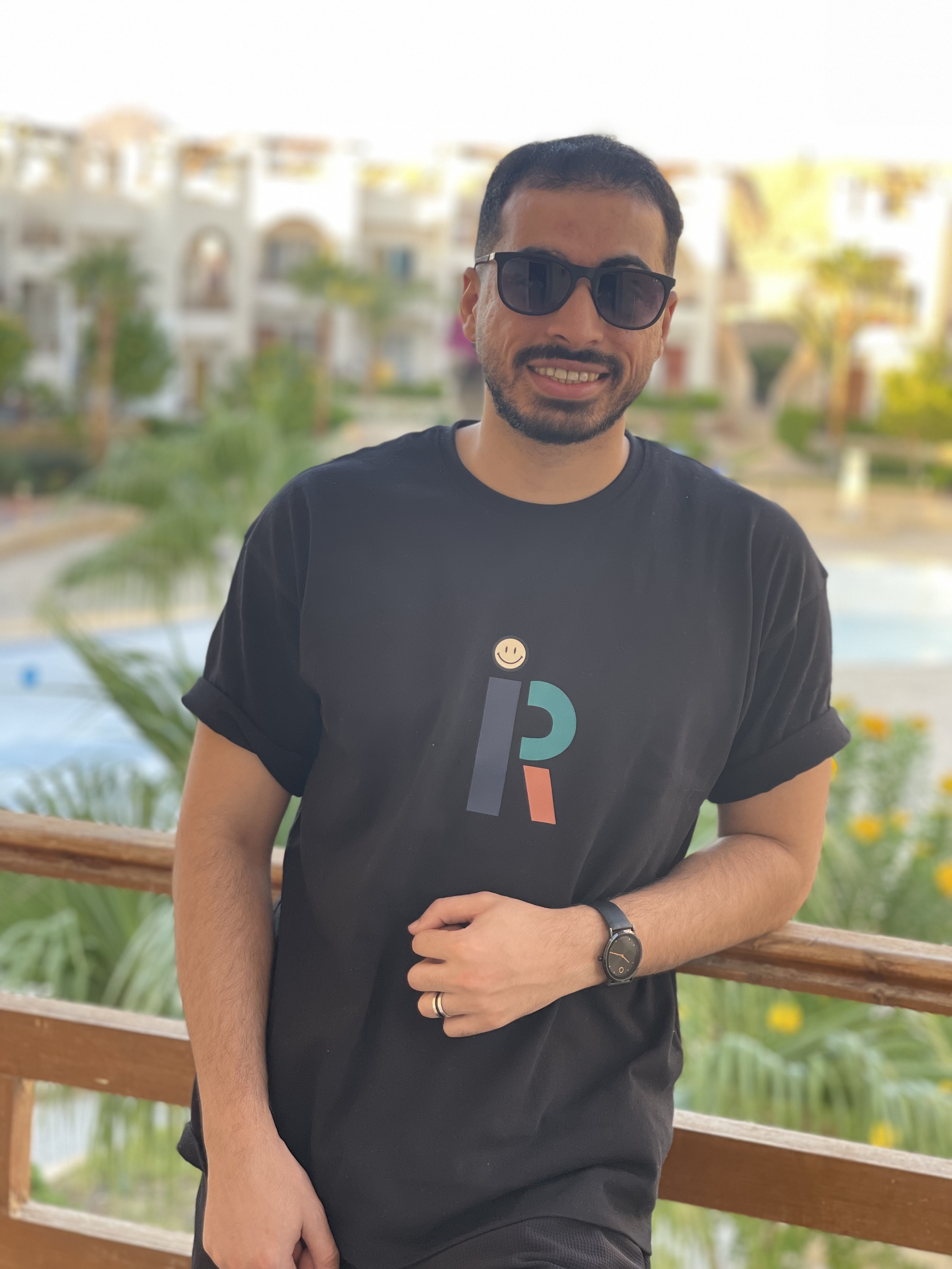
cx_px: 476
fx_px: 2347
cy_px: 634
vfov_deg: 30.3
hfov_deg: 22.9
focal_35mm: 64
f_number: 2.2
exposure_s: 1/121
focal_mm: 7.5
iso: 80
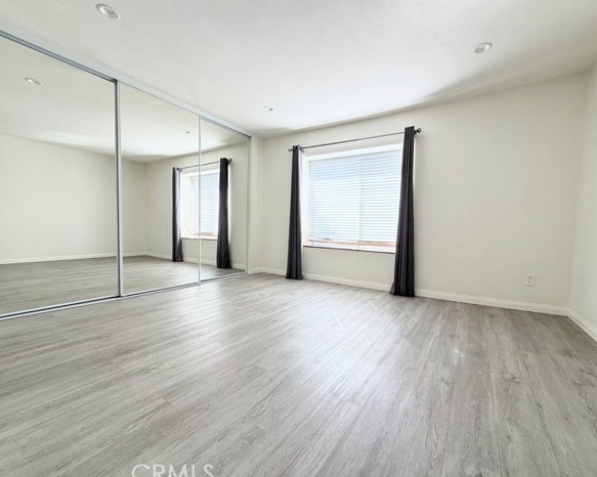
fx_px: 265
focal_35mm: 15
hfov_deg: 96.7
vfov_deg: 84.0
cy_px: 243
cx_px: 312
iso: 125
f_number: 2.2
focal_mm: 2.22
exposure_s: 1/121
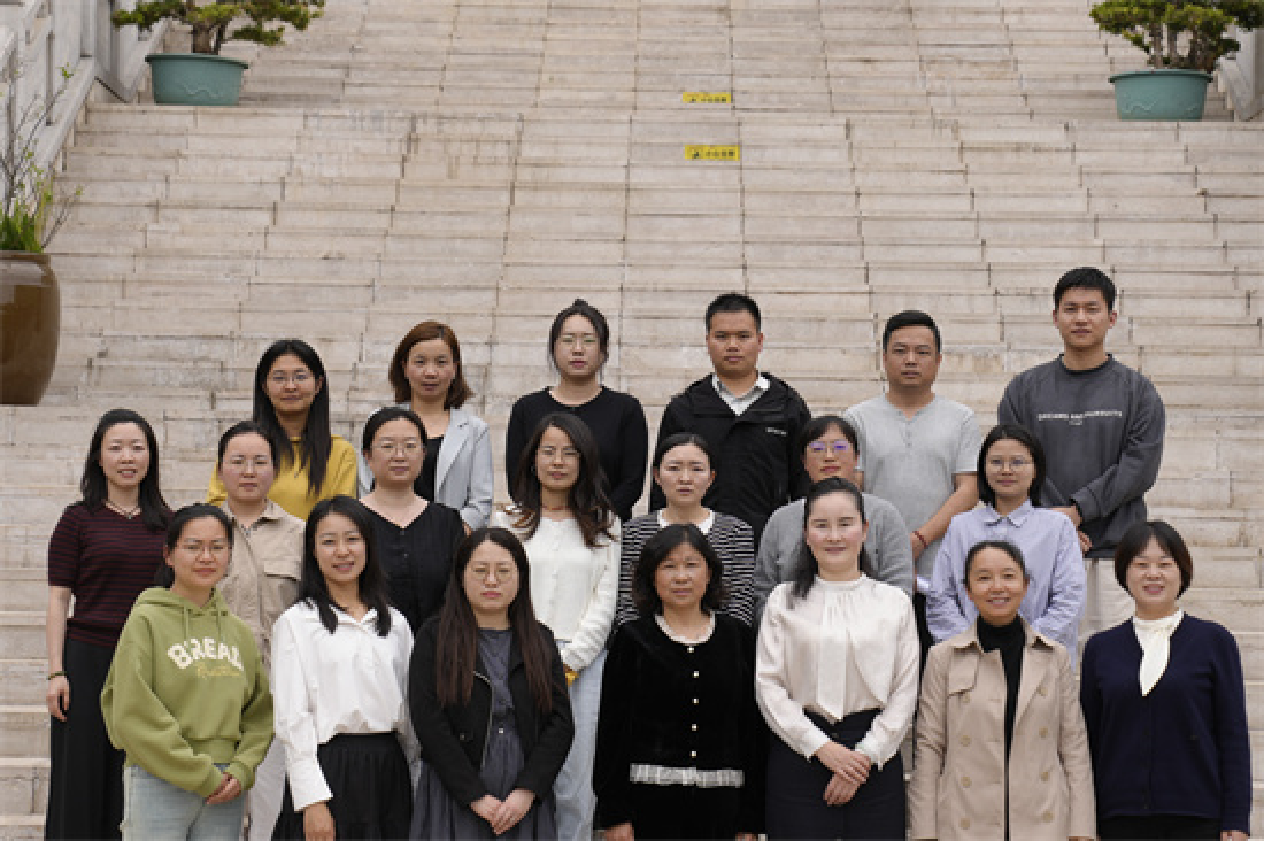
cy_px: 420
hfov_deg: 20.0
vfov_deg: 13.4
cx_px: 632
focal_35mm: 102
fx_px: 3579
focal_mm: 68
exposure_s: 1/320
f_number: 4.5
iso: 100
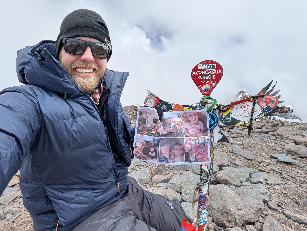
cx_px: 154
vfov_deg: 71.6
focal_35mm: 18
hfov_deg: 87.8
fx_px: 160
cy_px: 116
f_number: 2.2
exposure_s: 1/2924
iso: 56
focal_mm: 2.71
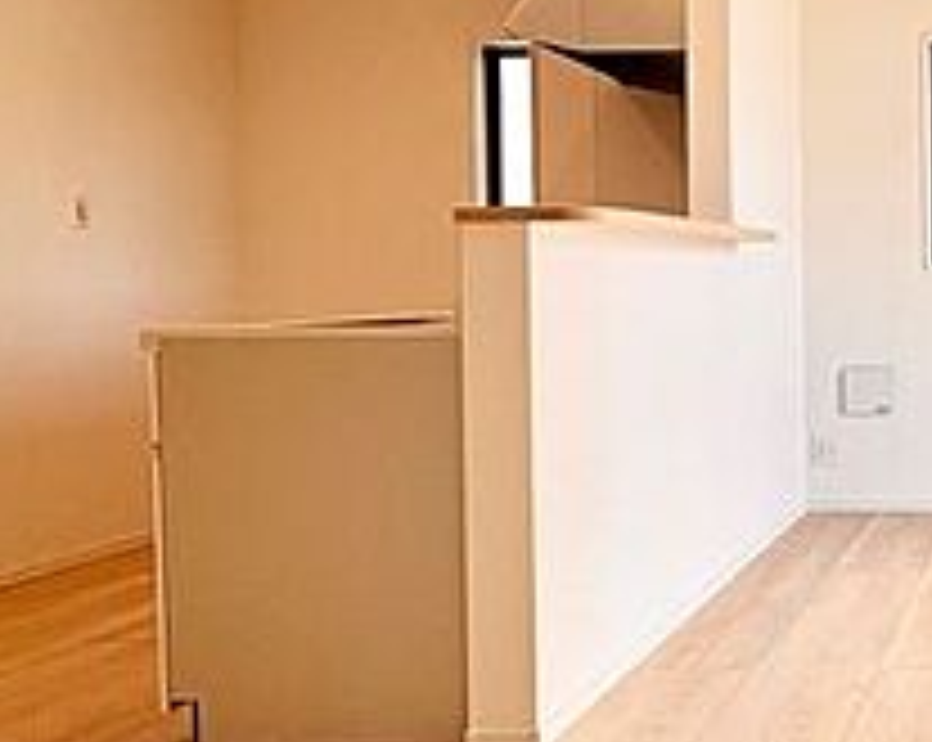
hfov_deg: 36.9
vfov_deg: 36.3
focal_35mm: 41
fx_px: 1129
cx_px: 1054
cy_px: 313
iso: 40
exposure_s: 1/99
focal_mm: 2.22
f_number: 2.2
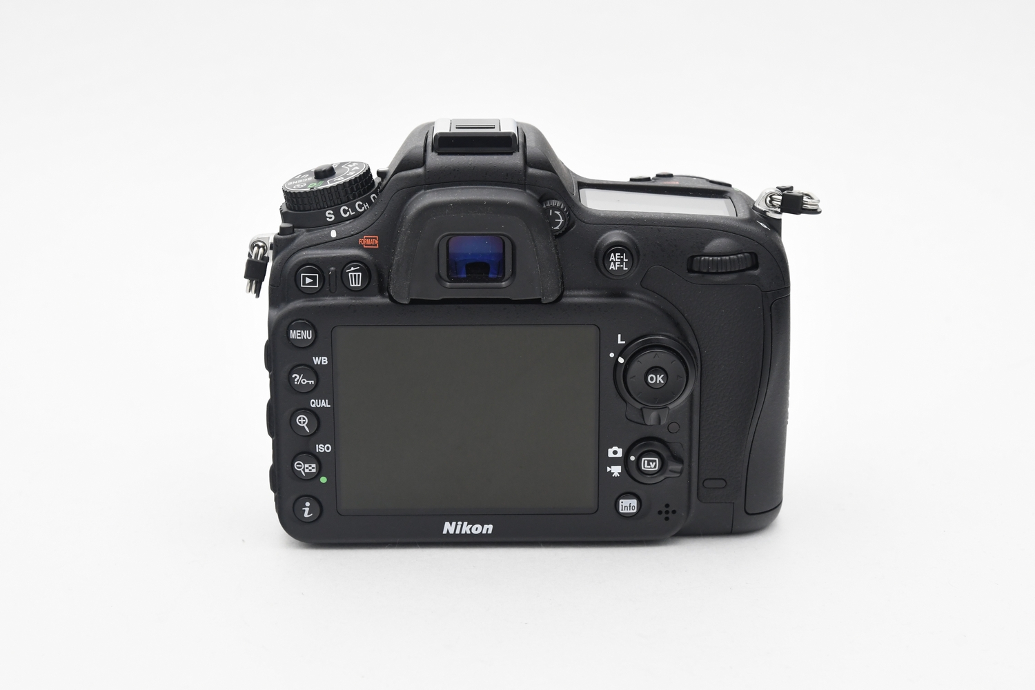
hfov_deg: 27.0
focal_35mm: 75
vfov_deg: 18.2
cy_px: 345
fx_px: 2156
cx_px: 518
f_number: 8
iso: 1250
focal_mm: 50
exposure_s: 1/125
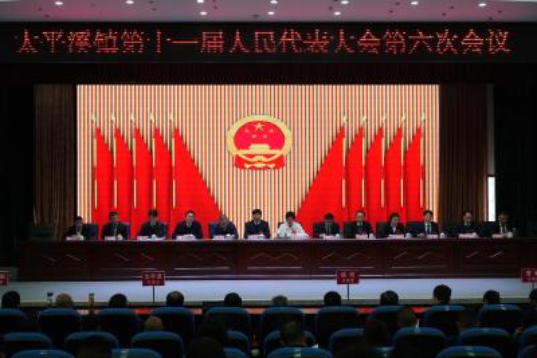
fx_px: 612
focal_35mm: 41
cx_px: 268
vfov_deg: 32.7
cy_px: 179
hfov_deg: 47.4
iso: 1600
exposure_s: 1/640
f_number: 3.5
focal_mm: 41
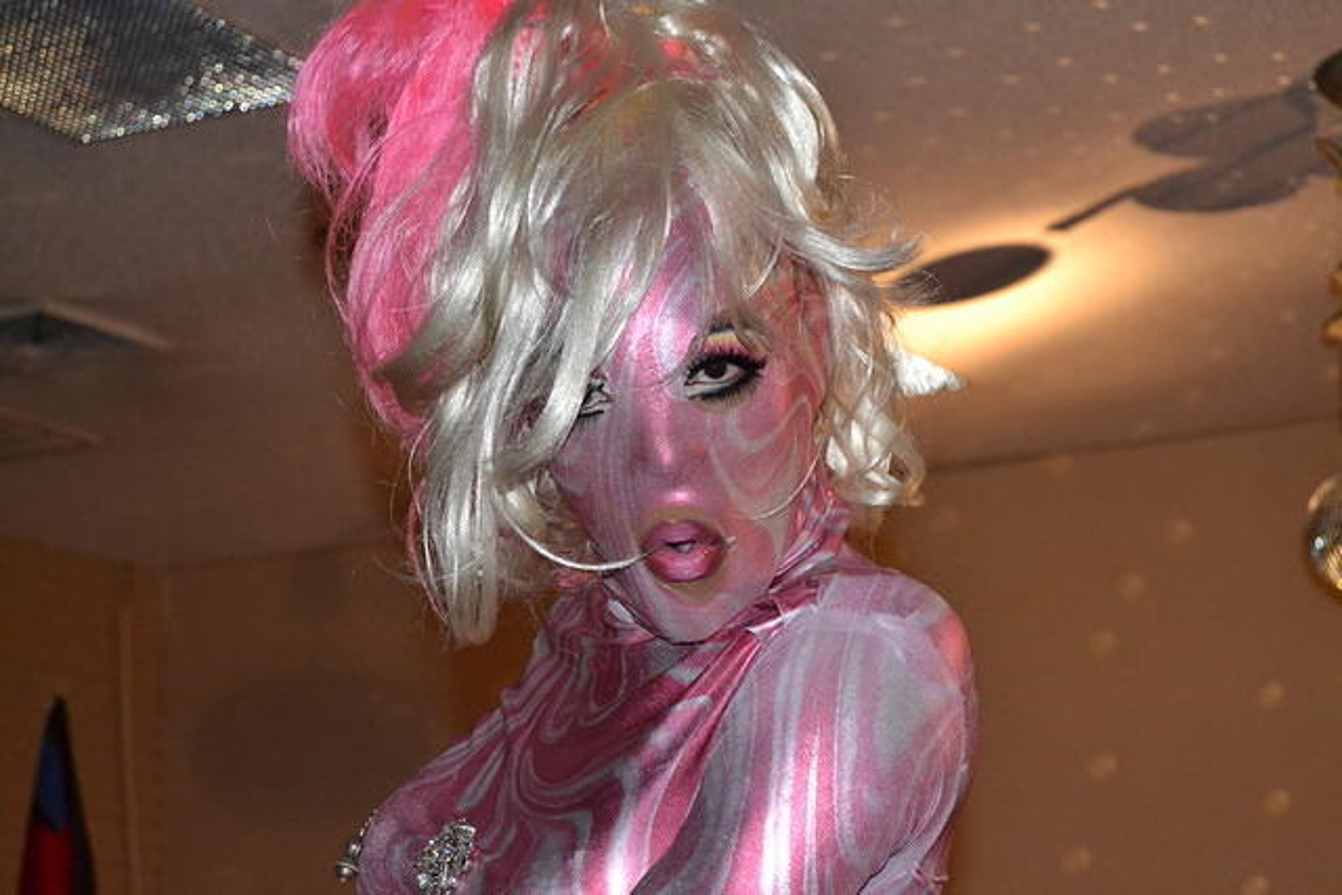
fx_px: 3076
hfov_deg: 24.6
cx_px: 671
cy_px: 448
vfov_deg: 16.6
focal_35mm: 82
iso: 3200
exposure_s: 1/60
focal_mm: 55
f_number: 5.6
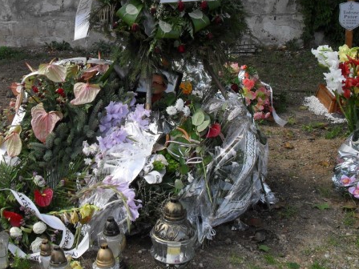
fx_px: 519
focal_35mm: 50
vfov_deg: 28.9
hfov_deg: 38.0
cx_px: 135
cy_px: 90
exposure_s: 1/350
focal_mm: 6.3
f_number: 3.2
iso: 100
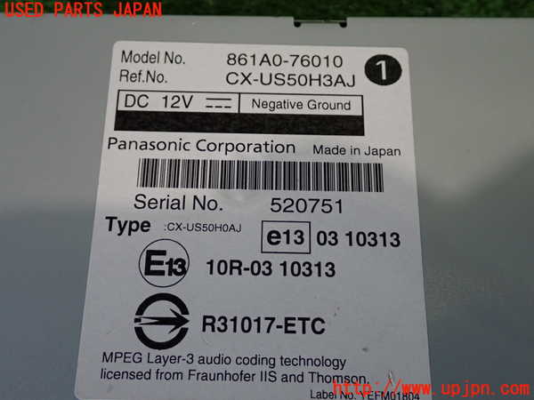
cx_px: 267
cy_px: 200
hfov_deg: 45.8
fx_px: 632
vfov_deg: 35.1
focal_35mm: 41
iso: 320
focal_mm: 7.31
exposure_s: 1/40
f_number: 2.8
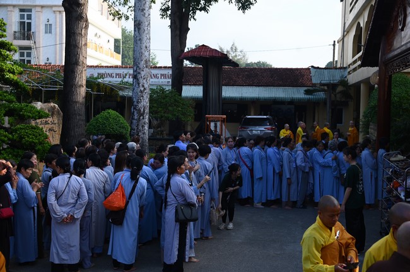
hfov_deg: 42.8
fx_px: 523
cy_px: 136
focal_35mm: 46
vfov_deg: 29.2
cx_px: 205
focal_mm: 46
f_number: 4.5
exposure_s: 1/320
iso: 160
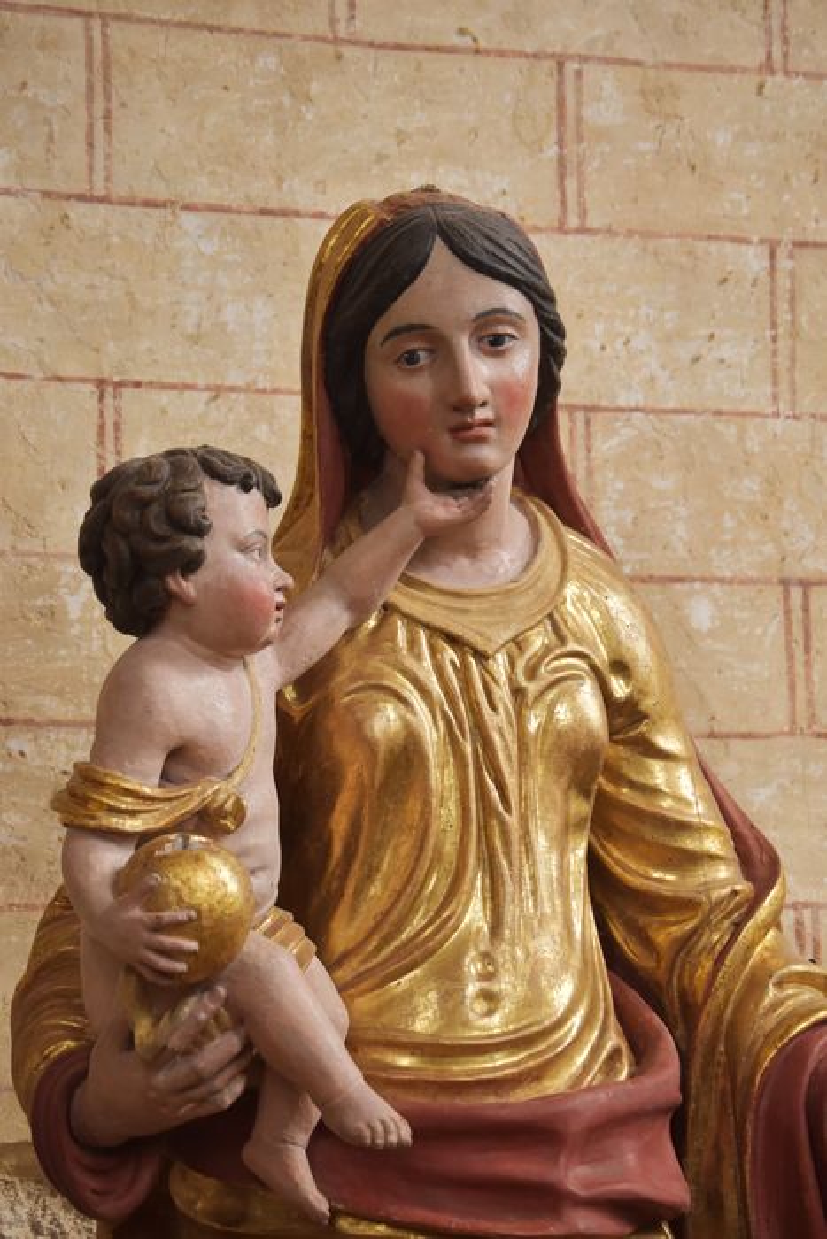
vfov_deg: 18.2
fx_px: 3874
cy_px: 620
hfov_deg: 12.2
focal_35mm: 112
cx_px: 414
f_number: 4.2
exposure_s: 1/200
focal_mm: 75
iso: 800
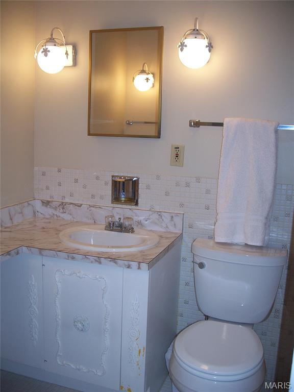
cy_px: 196
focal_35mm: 37
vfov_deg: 50.1
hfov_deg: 38.7
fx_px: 419
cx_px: 147
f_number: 2.8
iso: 125
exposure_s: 1/60
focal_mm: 7.8
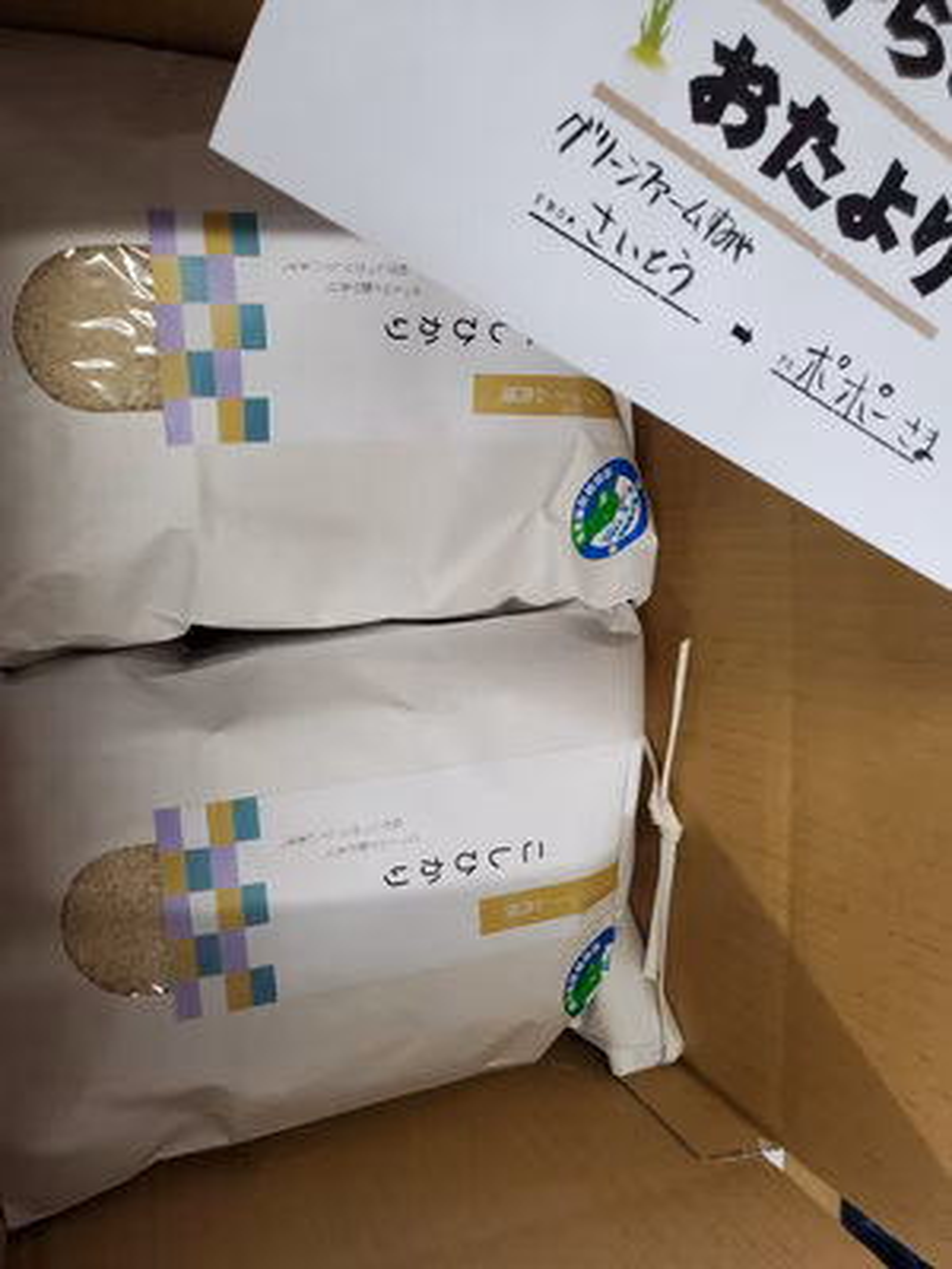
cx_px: 476
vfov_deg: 67.3
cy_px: 634
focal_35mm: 26
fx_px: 953
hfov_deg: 53.1
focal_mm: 4.3
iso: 200
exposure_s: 1/120
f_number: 2.4
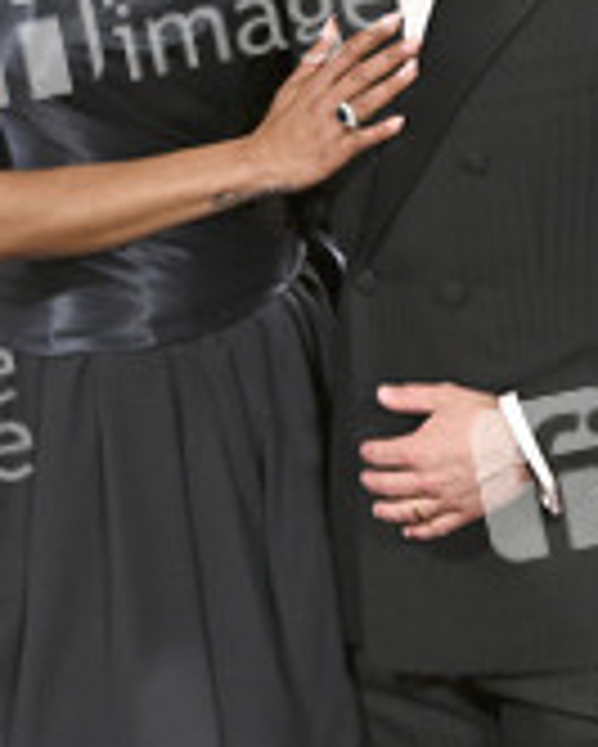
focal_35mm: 124
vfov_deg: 15.5
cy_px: 230
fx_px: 2741
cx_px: 292
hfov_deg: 12.5
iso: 2500
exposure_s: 1/320
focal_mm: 55
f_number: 5.6
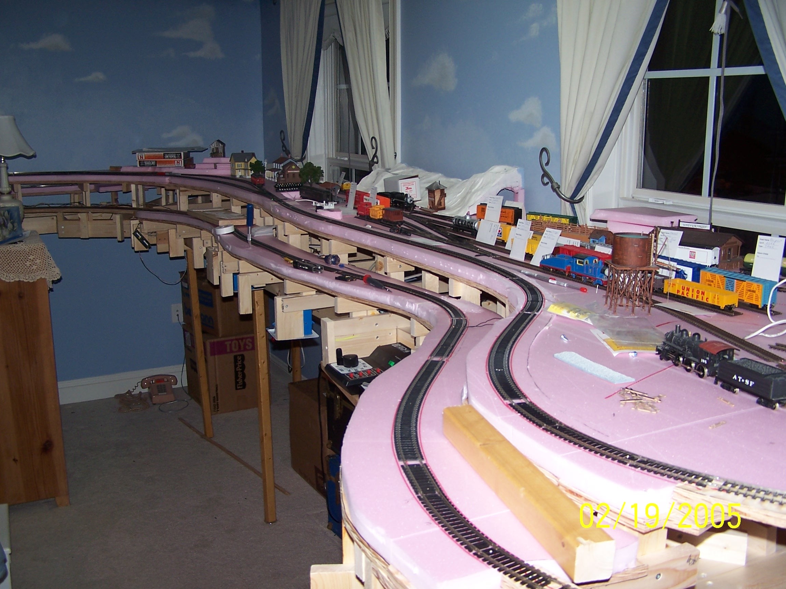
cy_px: 294
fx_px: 863
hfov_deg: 49.0
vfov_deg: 37.7
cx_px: 393
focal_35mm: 38
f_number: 2.8
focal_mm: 6.3
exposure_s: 1/60
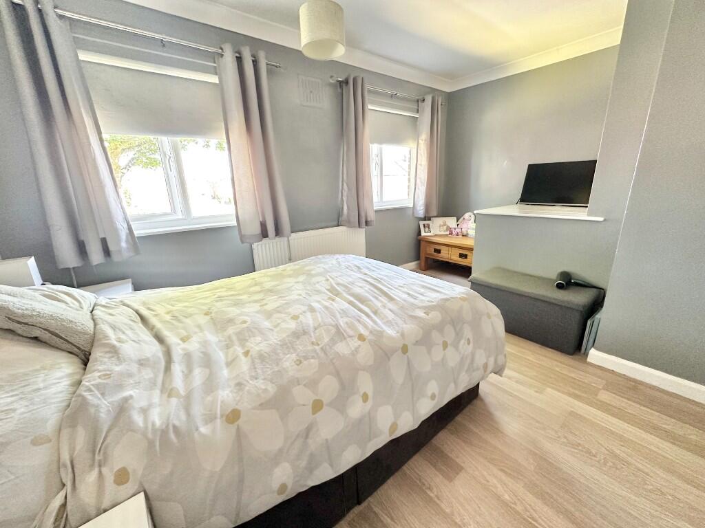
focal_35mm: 14
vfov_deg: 85.7
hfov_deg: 102.1
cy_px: 264
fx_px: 285
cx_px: 352
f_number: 2.2
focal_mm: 2.22
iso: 320
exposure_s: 1/93
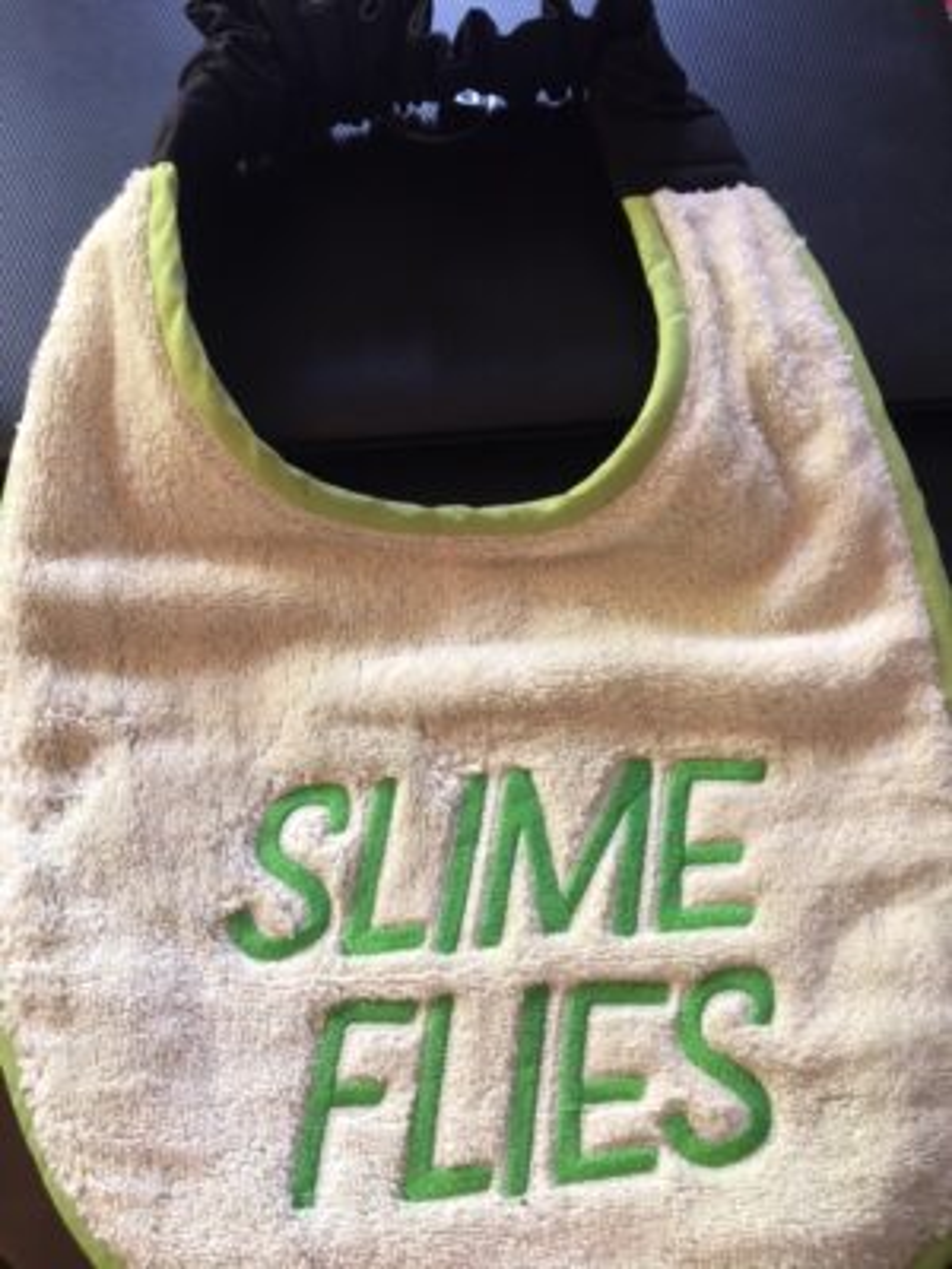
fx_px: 1063
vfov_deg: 61.7
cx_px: 476
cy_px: 634
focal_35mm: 29
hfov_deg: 48.2
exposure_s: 1/17
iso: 64
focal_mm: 4.15
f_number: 2.2
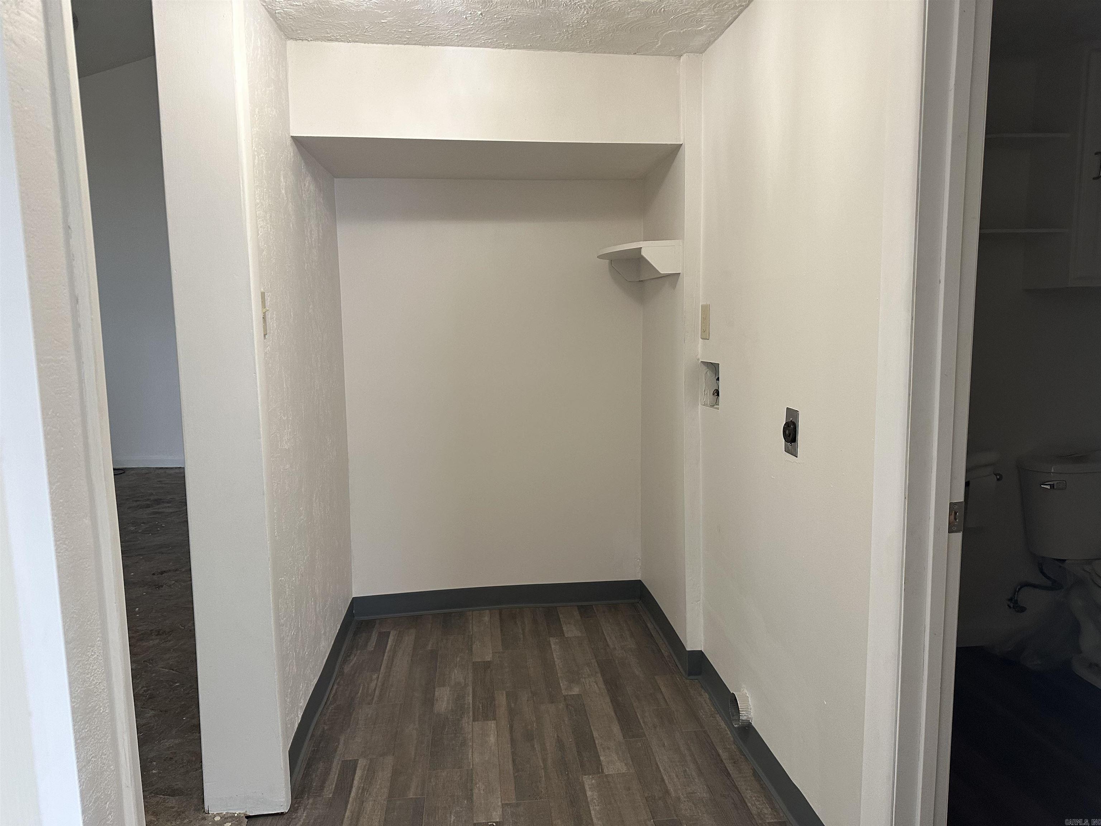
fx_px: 763
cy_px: 413
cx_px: 550
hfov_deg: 71.6
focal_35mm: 24
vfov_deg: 56.8
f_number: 1.78
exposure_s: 1/60
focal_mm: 6.86
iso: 250
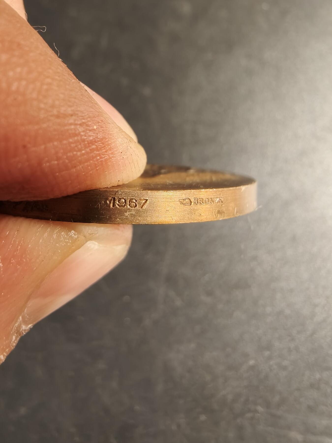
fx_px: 294
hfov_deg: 58.9
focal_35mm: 23
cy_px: 222
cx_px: 166
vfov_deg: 73.9
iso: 160
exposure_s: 1/63
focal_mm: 2.32
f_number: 2
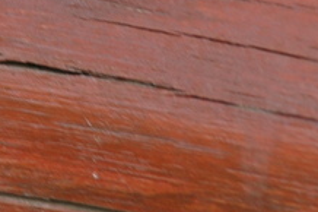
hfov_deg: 0.8
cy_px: -38
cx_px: 152
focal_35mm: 2655
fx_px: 23434
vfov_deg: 0.5
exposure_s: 1/60
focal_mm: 330
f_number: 8
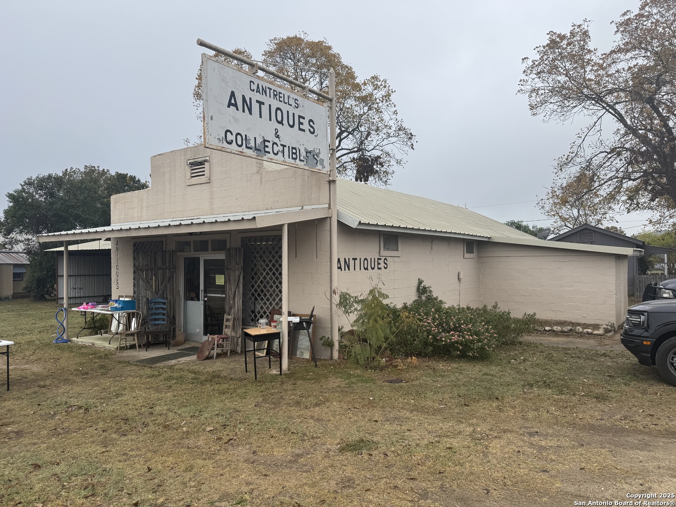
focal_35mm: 24
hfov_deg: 71.6
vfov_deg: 56.8
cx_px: 338
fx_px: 469
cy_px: 254
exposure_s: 1/1285
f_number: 1.78
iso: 80
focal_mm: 6.76
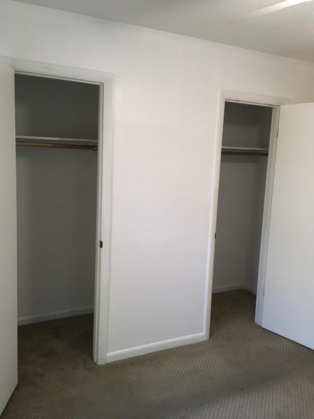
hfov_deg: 48.2
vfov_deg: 61.7
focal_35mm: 29
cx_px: 157
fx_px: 351
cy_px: 210
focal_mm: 4.15
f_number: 2.2
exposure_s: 1/30
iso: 40
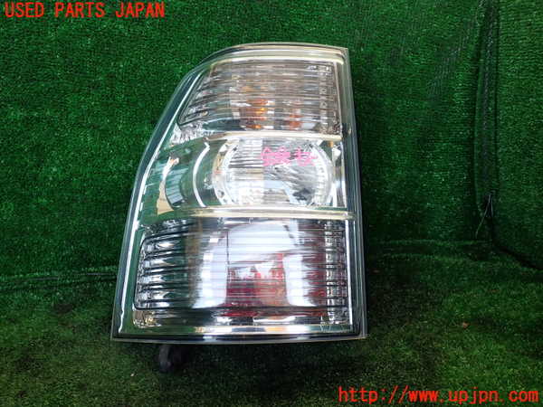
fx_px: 471
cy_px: 204
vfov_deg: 46.8
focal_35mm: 30
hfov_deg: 60.0
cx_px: 272
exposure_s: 1/60
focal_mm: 5.4
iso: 100
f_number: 3.2
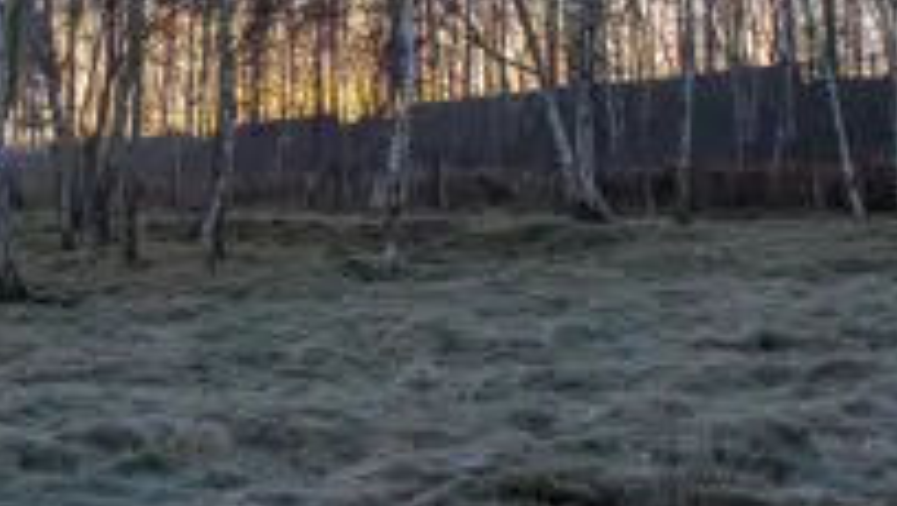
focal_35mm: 74
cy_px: -40
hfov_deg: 27.3
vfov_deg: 15.9
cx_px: 44
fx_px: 1761
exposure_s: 1/250
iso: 500
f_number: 5.6
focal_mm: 24
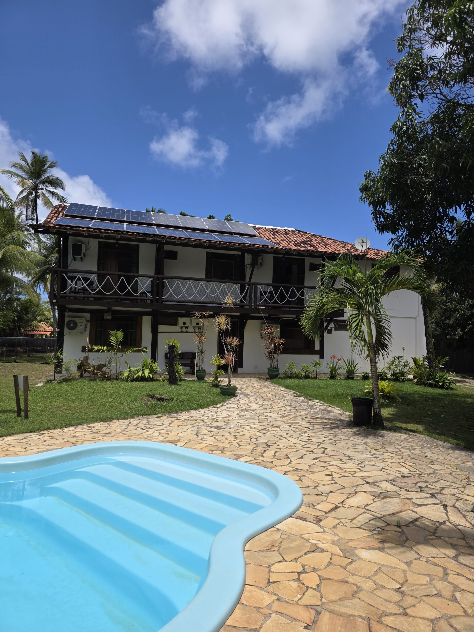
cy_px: 316
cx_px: 237
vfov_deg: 73.9
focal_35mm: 23
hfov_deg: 58.9
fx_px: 420
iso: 80
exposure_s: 1/7944
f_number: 1.7
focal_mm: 6.3
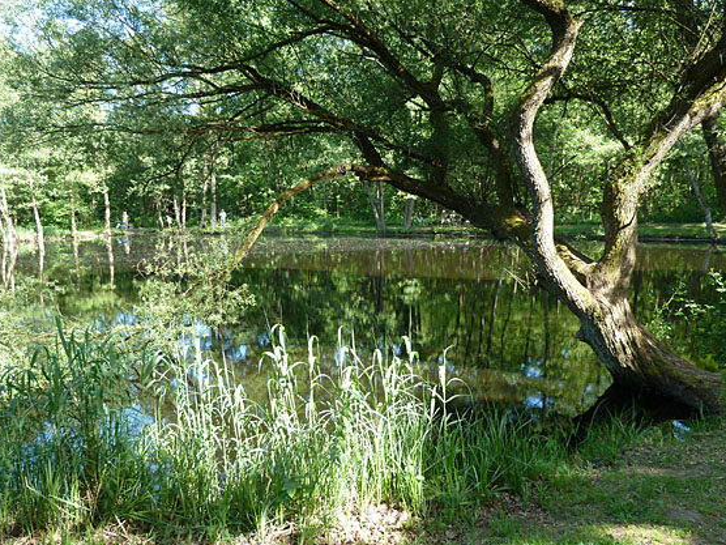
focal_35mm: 27
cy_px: 293
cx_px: 345
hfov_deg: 65.3
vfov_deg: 51.3
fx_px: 566
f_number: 3.3
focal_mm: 4.1
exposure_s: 1/60
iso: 80
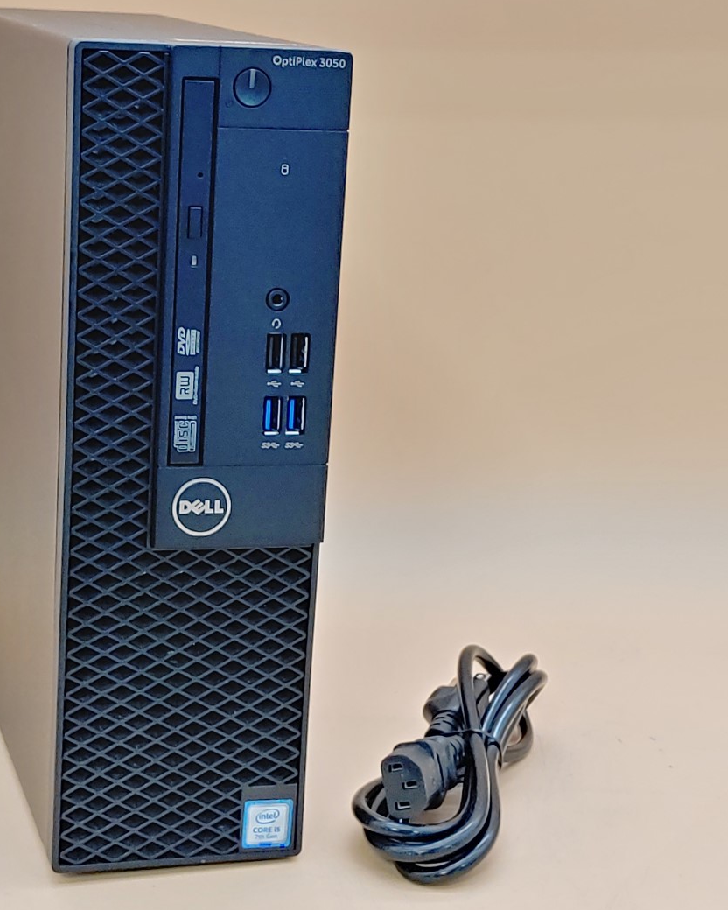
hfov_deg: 20.9
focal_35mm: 73
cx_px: 244
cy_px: 463
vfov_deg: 26.1
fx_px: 1966
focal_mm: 4.36
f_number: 1.8
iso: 50
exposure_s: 1/60
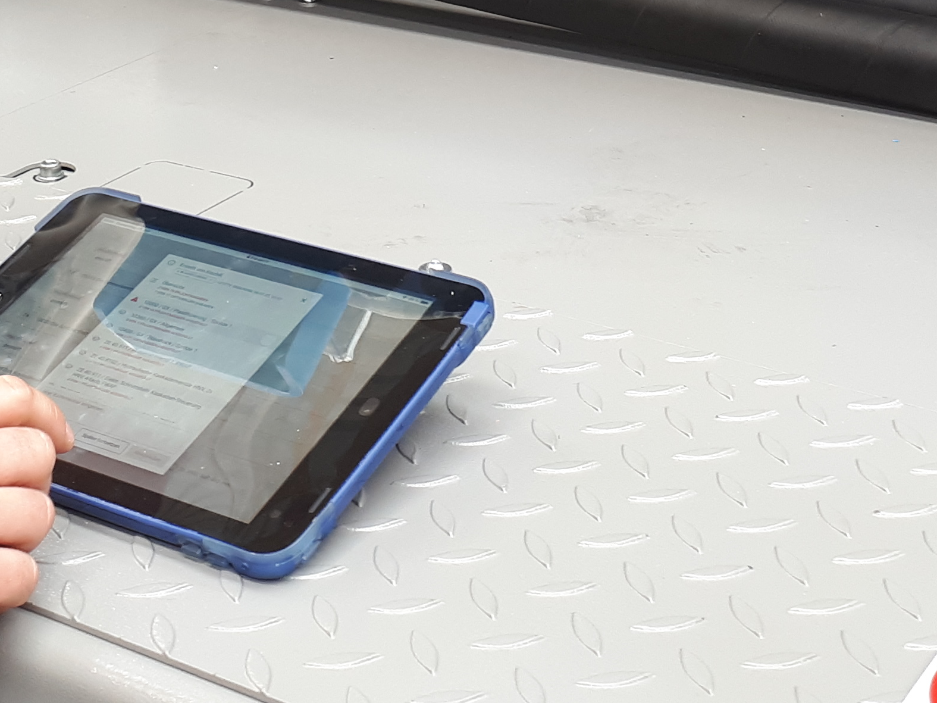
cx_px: 308
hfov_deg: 24.6
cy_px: -135
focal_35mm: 79
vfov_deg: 17.8
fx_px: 2138
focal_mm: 3.6
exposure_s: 1/50
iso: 50
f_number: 1.9
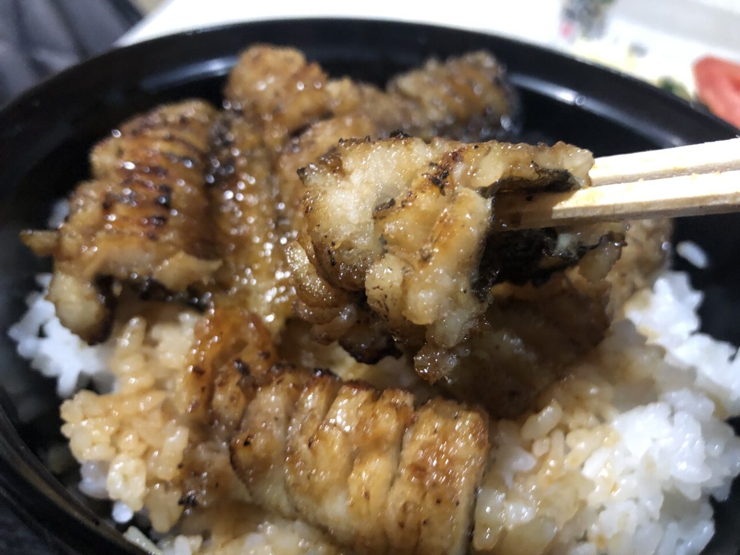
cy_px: 278
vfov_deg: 49.7
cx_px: 370
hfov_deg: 63.4
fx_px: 599
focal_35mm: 28
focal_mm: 4
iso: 100
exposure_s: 1/5
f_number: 1.8
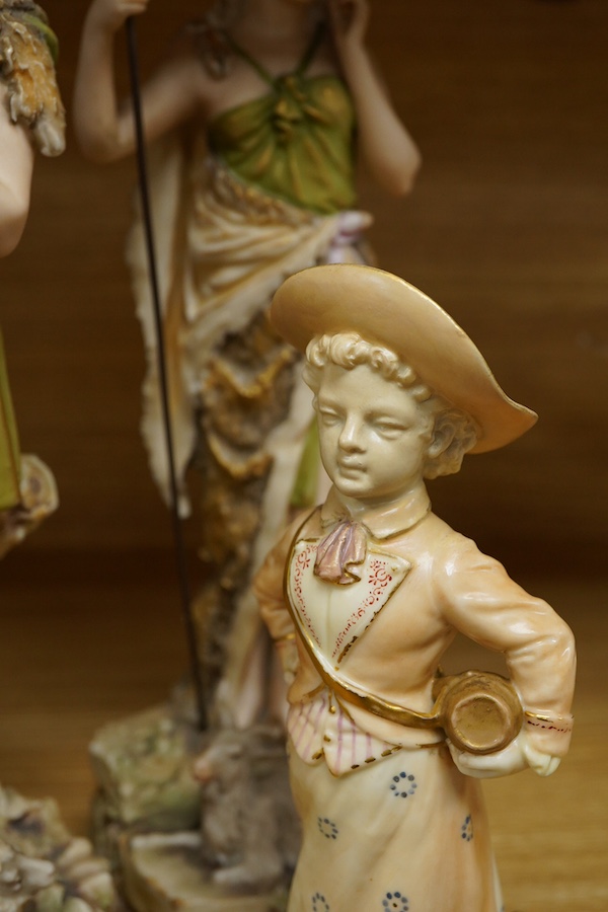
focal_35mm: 45
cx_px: 304
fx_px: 1140
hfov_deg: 29.9
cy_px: 456
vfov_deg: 43.6
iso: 1250
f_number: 10
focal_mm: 30
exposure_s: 1/125
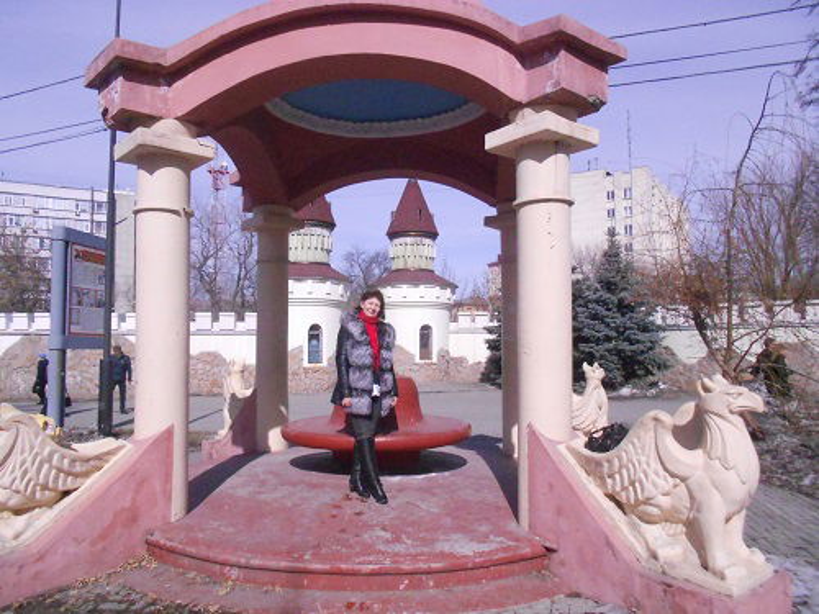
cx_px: 410
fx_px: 615
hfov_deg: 67.3
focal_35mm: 26
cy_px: 307
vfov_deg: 53.1
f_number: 8
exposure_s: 1/2000
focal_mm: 4.6
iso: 800
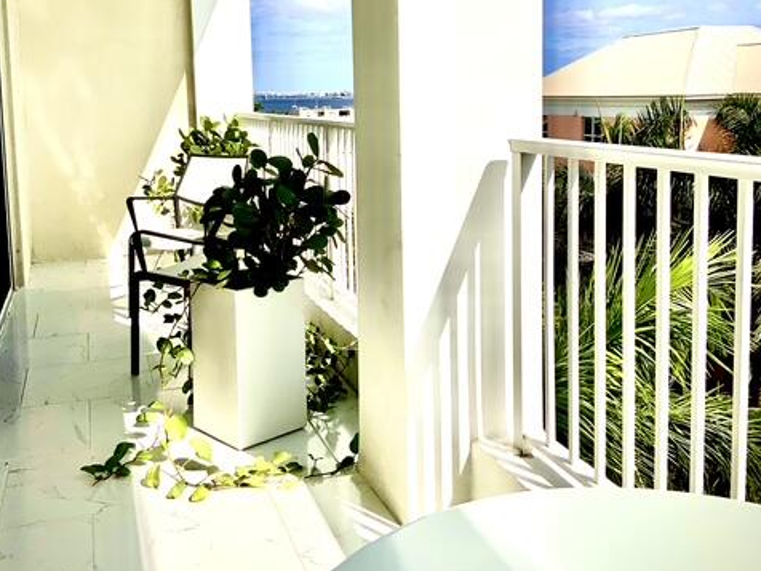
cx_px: 379
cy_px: 179
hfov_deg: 47.9
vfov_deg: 36.3
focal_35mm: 39
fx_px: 857
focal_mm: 3
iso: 20
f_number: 1.8
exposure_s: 1/5814
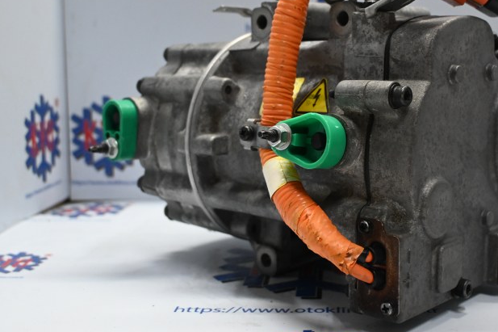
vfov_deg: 27.6
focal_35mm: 49
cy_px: 127
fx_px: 673
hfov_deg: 40.2
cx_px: 322
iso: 1600
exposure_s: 1/125
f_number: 4.2
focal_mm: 25
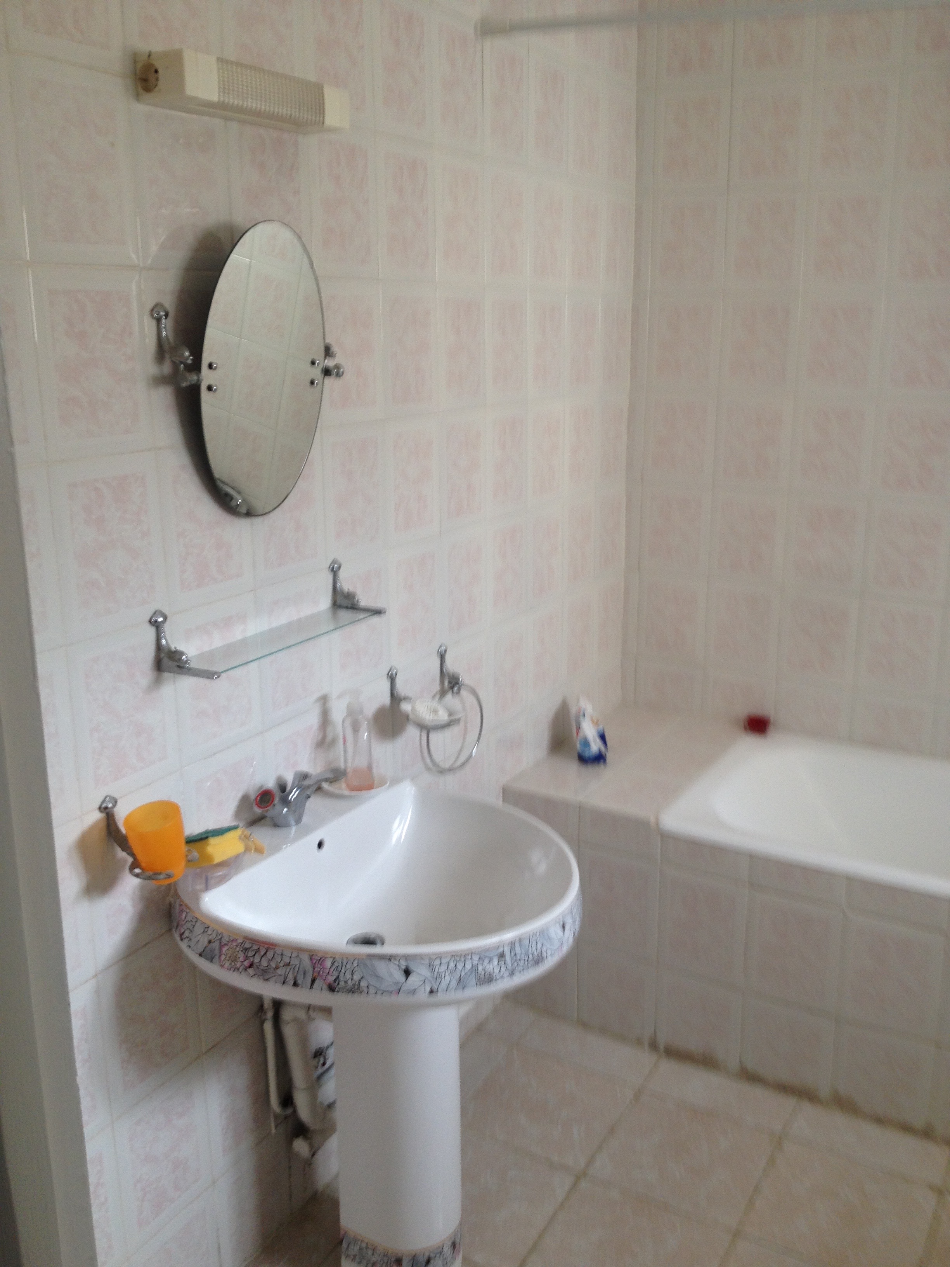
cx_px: 475
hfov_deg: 40.7
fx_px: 1281
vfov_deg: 52.6
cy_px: 634
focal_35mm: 35
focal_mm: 4.28
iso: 50
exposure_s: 1/40
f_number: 2.4
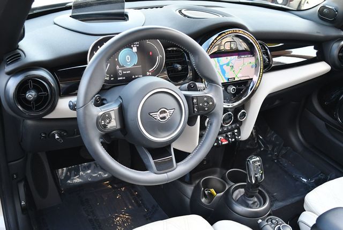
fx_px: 343
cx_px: 172
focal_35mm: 36
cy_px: 115
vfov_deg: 36.9
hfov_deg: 53.1
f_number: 3.5
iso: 720
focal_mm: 18
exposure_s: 1/250
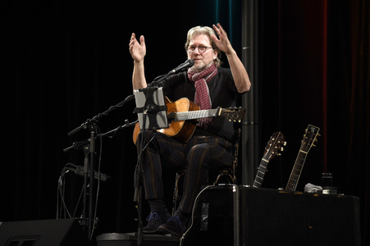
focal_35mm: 120
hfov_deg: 17.1
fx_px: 1232
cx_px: 185
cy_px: 123
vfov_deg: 11.4
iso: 1000
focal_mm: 120
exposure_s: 1/60
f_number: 6.3
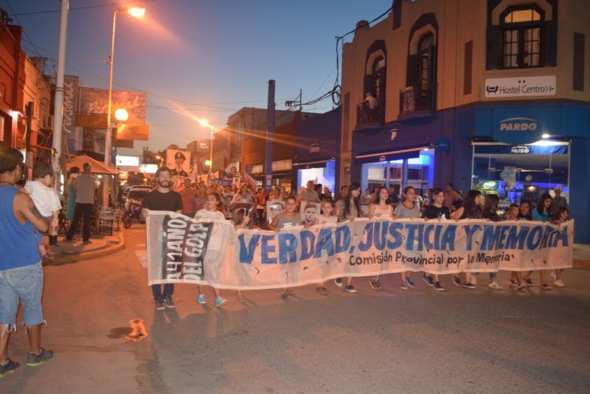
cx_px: 295
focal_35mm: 33
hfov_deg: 57.2
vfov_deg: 40.0
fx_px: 541
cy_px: 197
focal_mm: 22
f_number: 3.8
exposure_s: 1/20
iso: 800
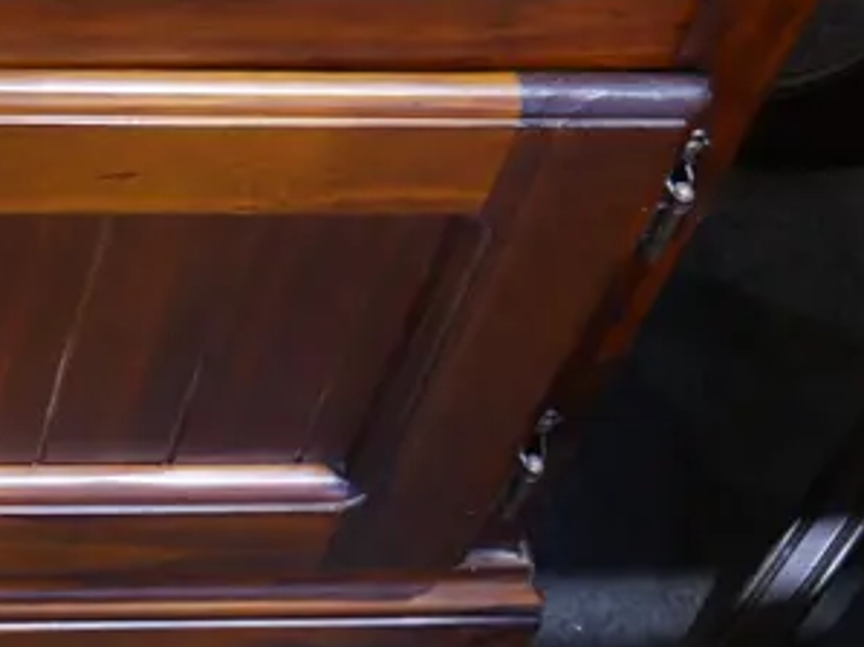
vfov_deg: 15.1
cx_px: -263
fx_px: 2395
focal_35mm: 96
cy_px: 10
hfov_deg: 18.9
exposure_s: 1/60
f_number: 3.5
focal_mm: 14
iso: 500
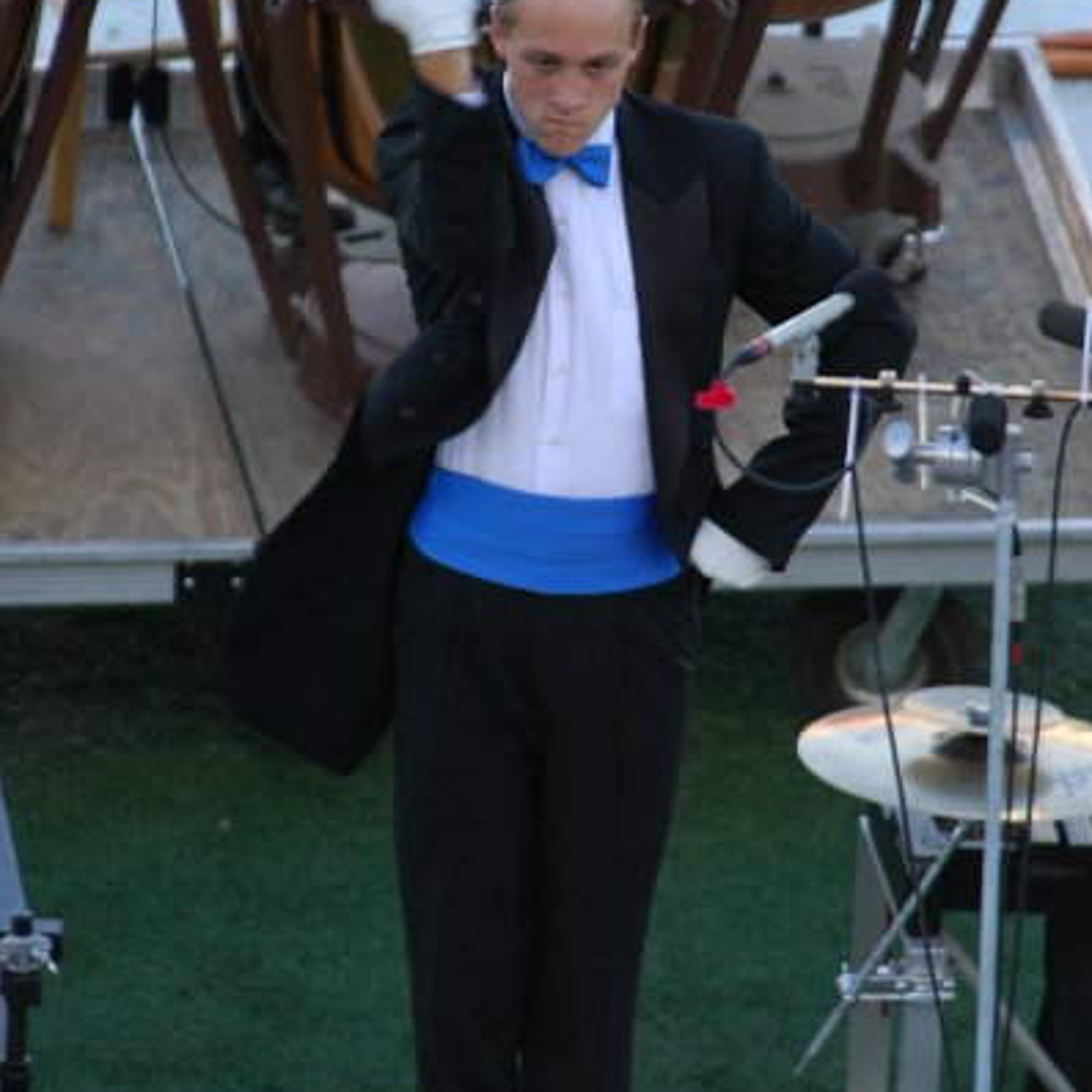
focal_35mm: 771
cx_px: 546
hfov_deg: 2.3
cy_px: 435
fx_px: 27517
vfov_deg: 2.3
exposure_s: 1/160
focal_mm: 400
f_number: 5.6
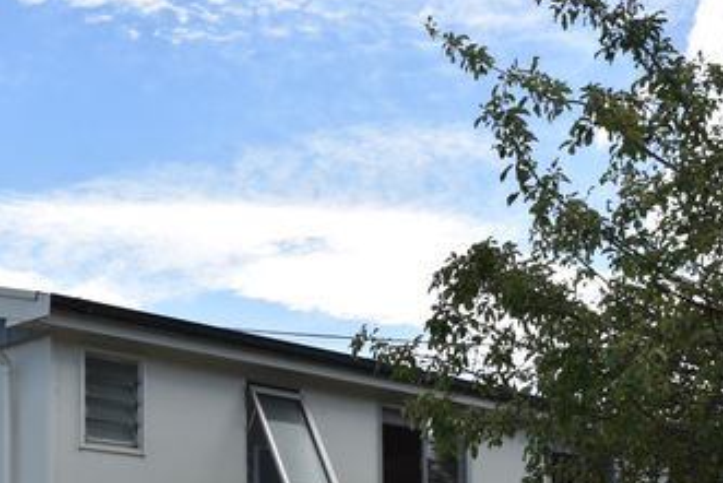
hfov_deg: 30.1
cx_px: 208
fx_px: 1329
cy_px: 540
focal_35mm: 66
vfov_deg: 19.6
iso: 100
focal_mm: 19
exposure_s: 1/200
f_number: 10
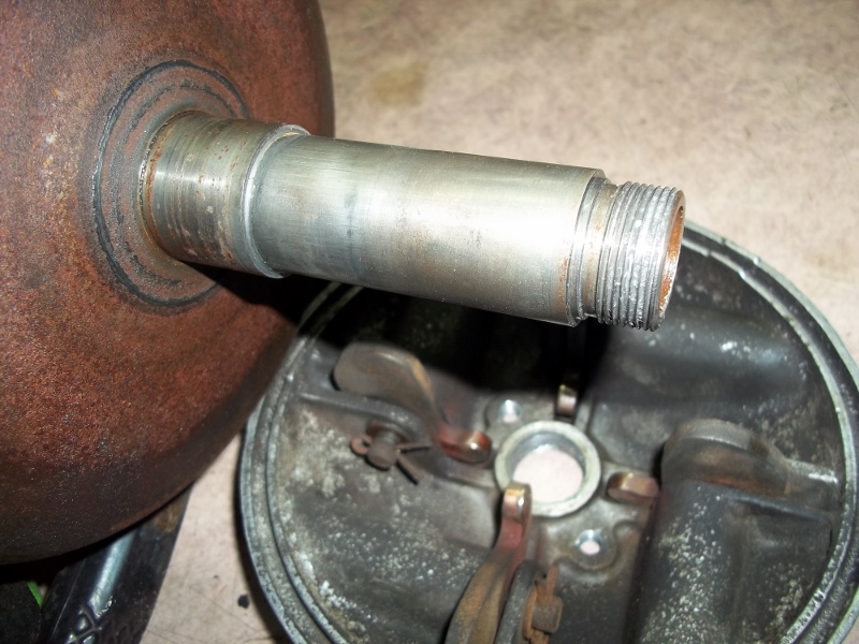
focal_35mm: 32
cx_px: 430
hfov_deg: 56.8
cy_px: 322
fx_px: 794
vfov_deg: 44.2
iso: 80
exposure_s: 1/60
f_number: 2.9
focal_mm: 5.7
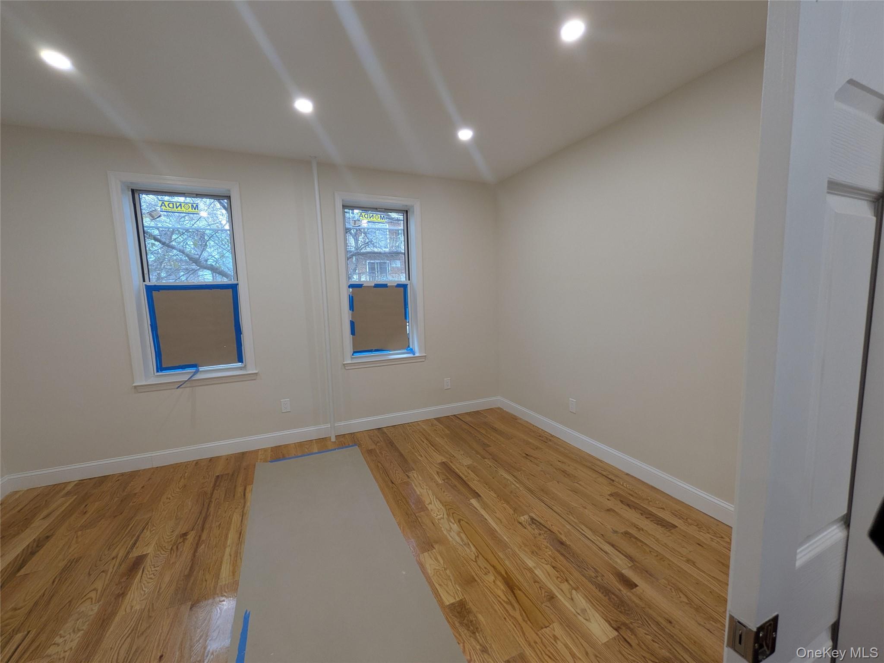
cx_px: 442
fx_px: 358
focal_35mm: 14
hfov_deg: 102.1
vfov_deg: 85.7
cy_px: 332
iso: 51
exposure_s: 1/30
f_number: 2.2
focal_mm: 1.83
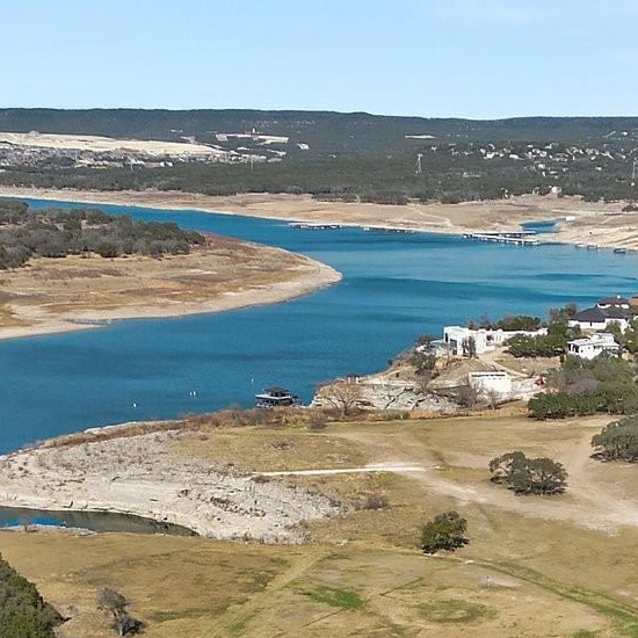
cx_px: 515
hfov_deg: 21.6
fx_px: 1647
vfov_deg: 20.8
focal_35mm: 79
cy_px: 705
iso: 110
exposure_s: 1/2500
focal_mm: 6.72
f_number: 1.7
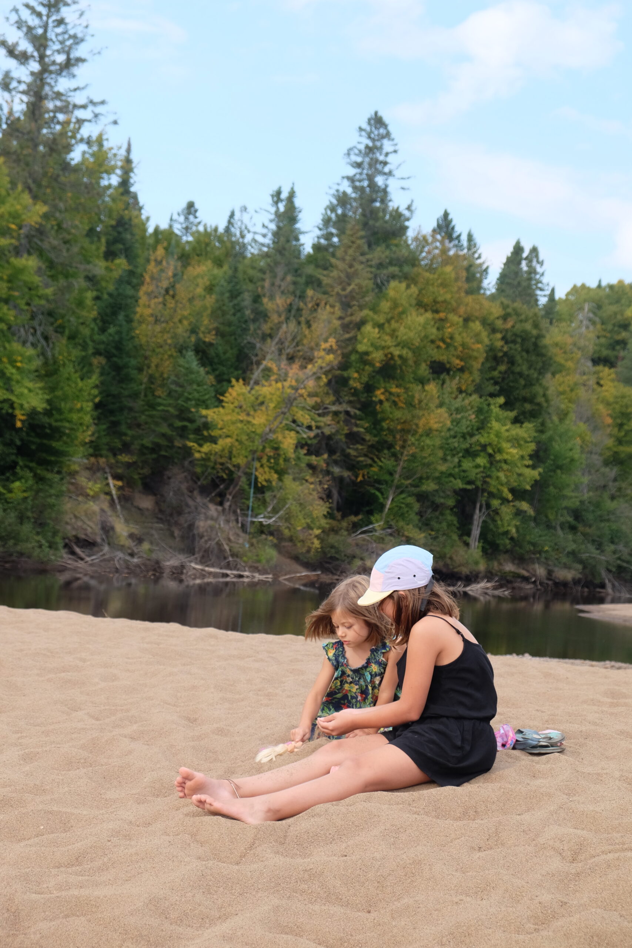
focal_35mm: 61
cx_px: 316
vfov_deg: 32.9
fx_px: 1606
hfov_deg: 22.3
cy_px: 474
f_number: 5.6
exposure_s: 1/350
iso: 400
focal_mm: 40.7
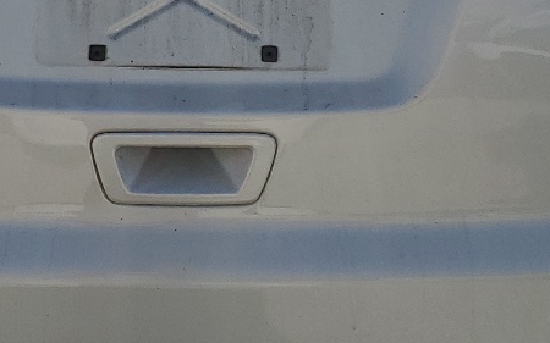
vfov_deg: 13.1
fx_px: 1469
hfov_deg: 20.9
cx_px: 94
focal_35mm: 98
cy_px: -11
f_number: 1.5
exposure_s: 1/5000
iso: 50
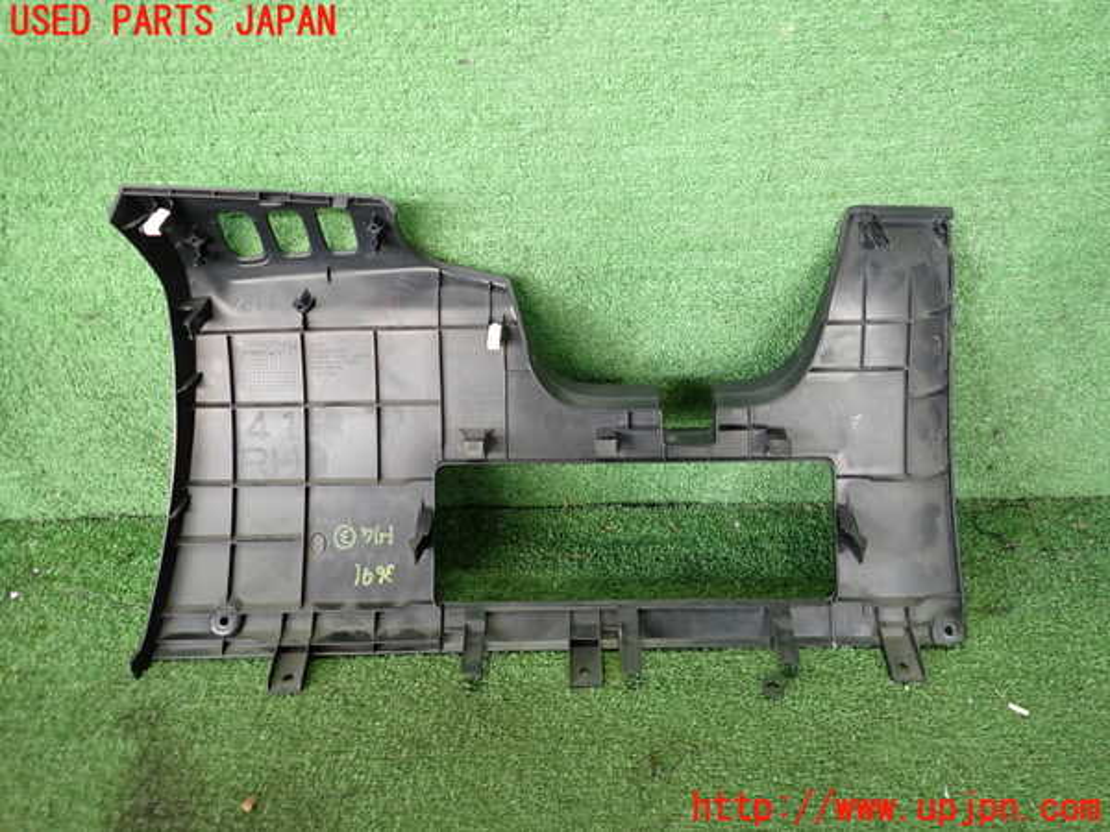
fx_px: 802
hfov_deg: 69.4
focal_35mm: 25
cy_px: 416
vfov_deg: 54.9
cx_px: 555
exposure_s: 1/30
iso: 320
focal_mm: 4.5
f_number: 2
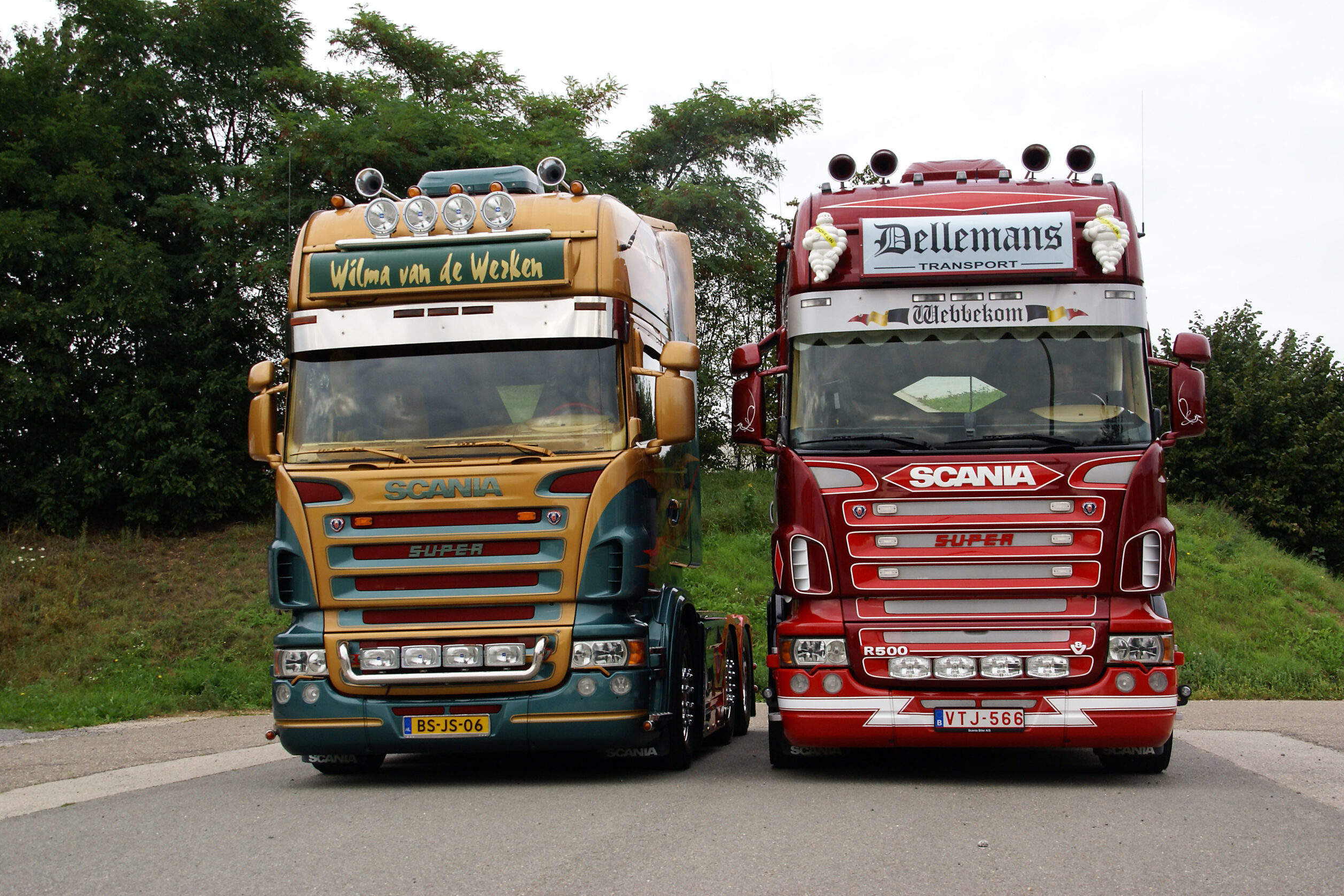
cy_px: 441
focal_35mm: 43
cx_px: 686
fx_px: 1605
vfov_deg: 31.2
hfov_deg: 45.4
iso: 200
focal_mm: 28
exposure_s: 1/200
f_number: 8
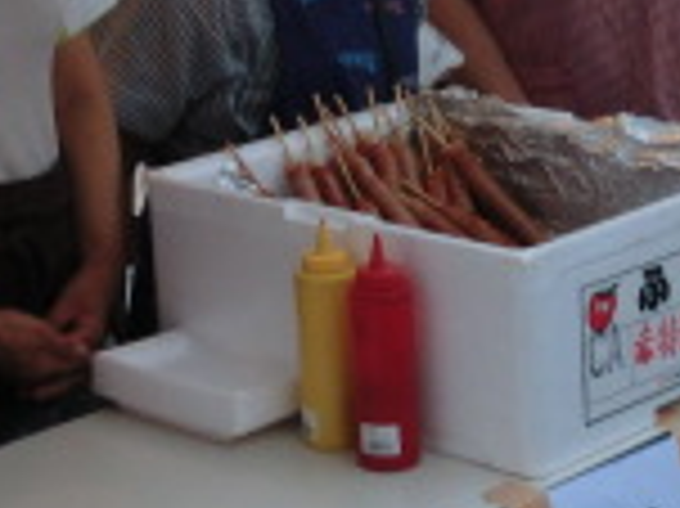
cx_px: 212
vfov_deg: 11.9
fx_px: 2336
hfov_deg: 16.5
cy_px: -261
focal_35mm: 119
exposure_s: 1/60
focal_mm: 5
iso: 200
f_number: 3
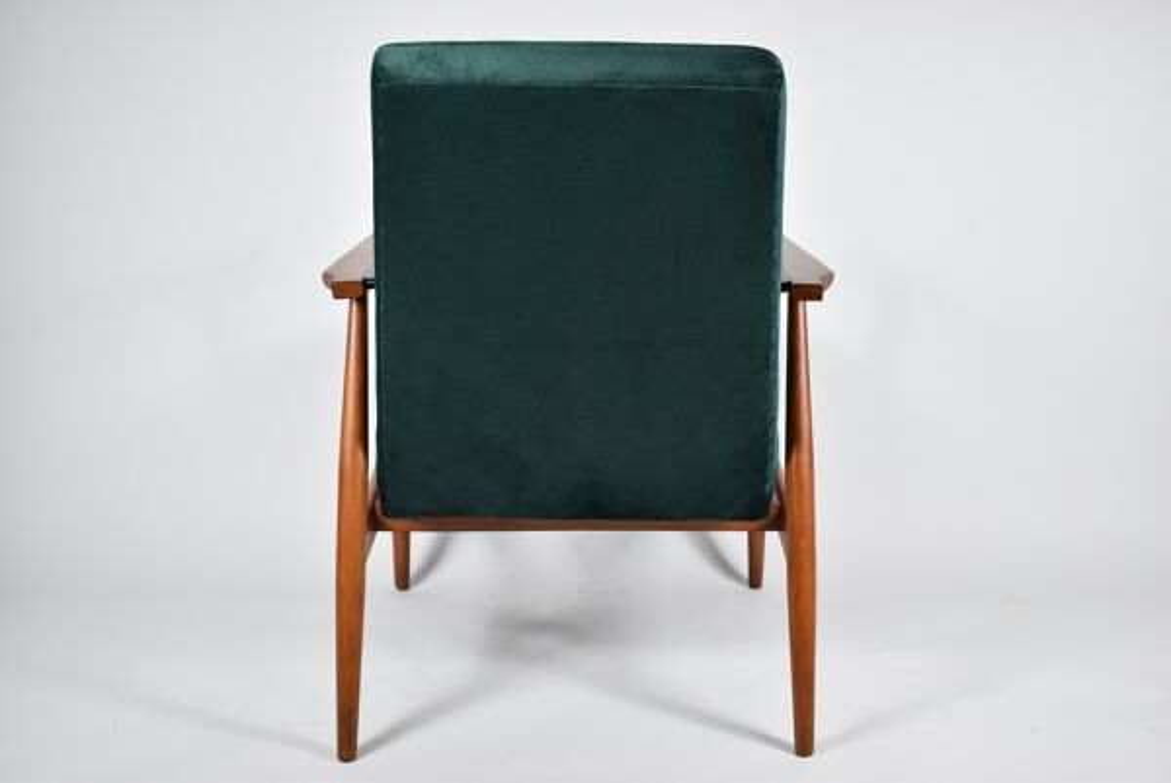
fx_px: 1367
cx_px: 586
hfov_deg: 46.4
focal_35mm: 42
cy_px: 392
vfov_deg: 31.9
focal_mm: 28
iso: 800
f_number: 5
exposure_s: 1/125
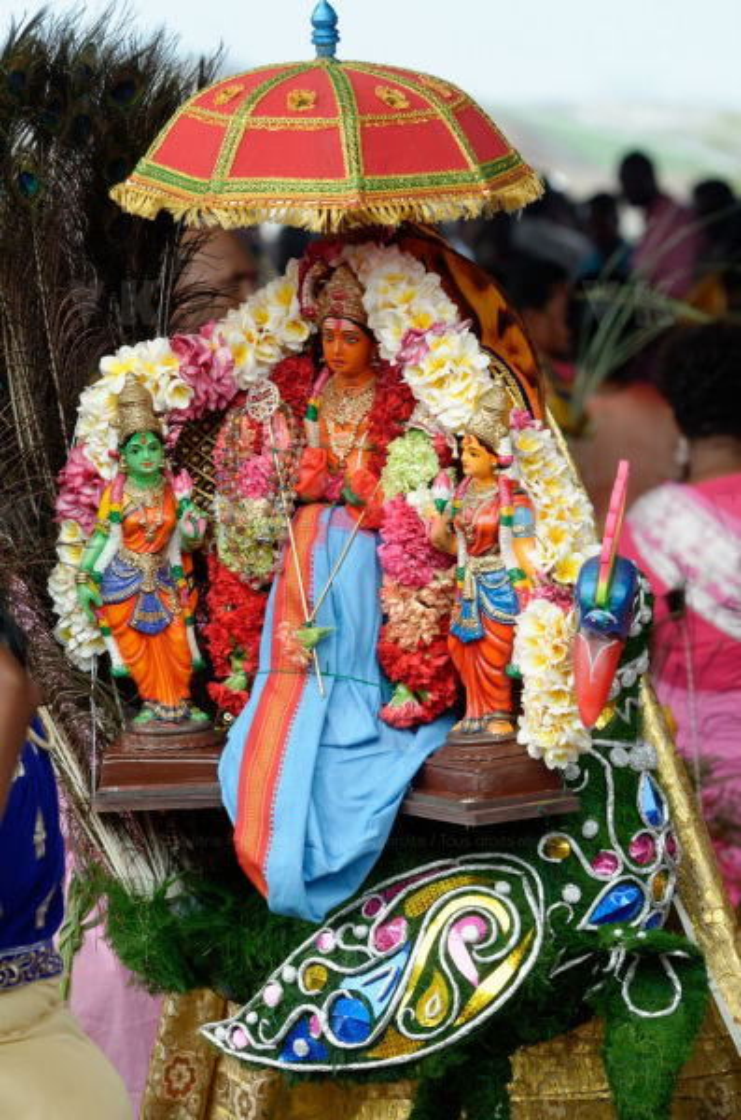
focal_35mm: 232
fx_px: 7215
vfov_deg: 8.9
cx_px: 370
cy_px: 560
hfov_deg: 5.9
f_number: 6.3
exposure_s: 1/160
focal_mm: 155
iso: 250
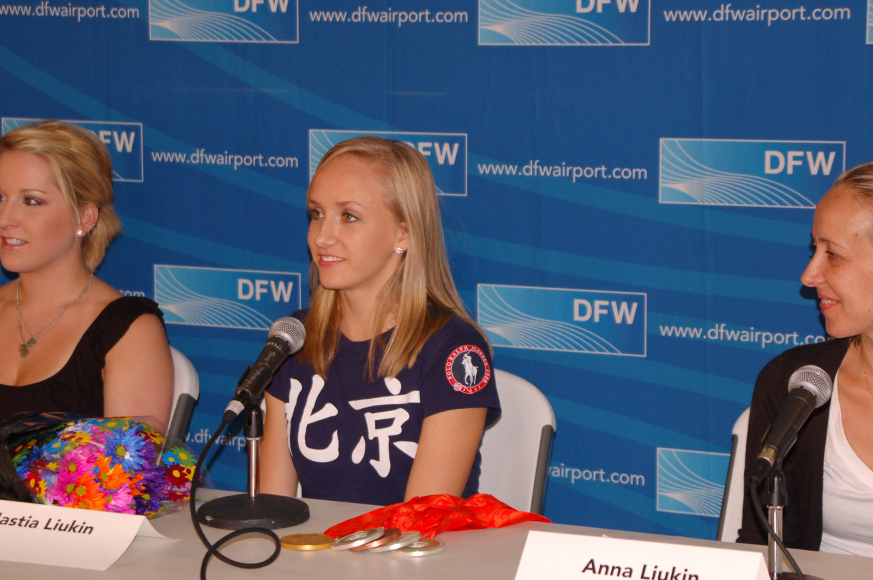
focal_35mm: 105
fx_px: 2544
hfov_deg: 19.5
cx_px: 436
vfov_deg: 13.0
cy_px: 290
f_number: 5
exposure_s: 1/60
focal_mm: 70
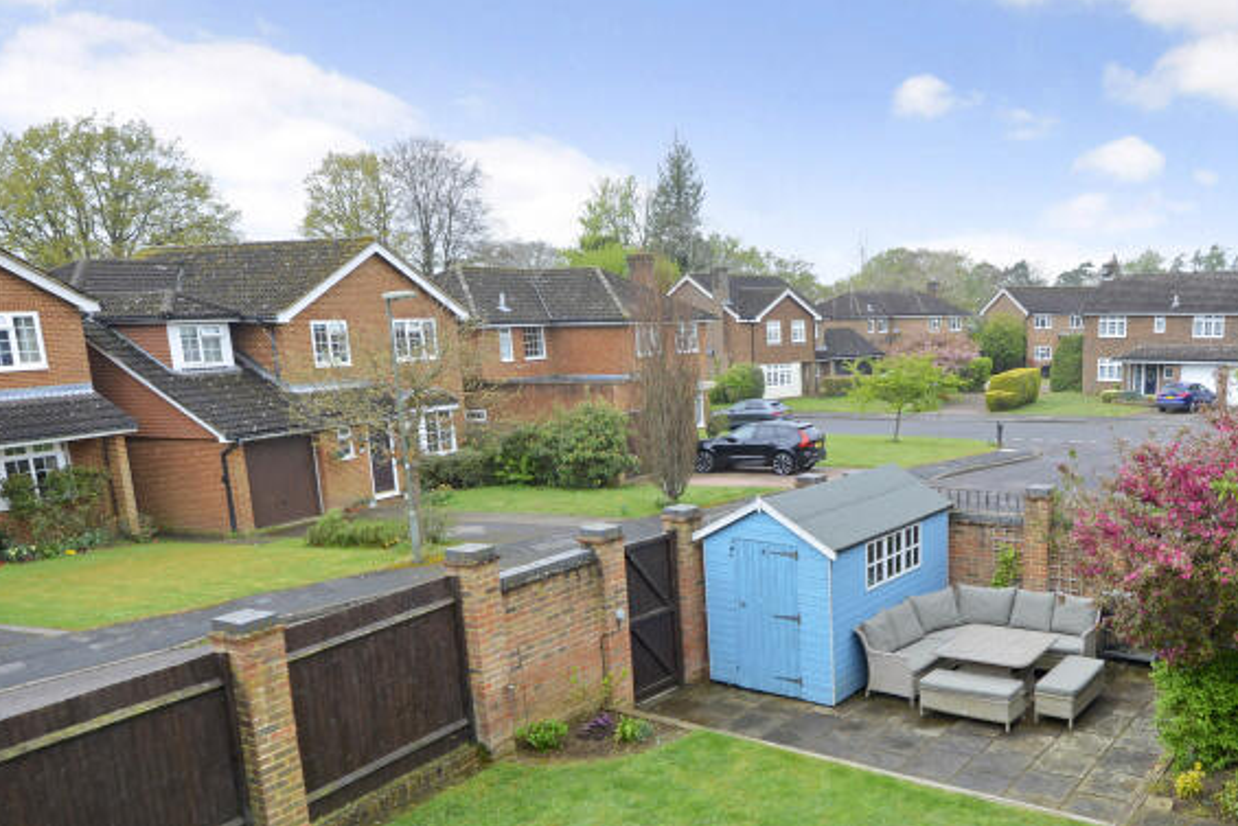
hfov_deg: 61.1
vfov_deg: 44.3
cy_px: 555
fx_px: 997
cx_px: 885
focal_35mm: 29
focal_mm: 16
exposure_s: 1/30
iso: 400
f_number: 14
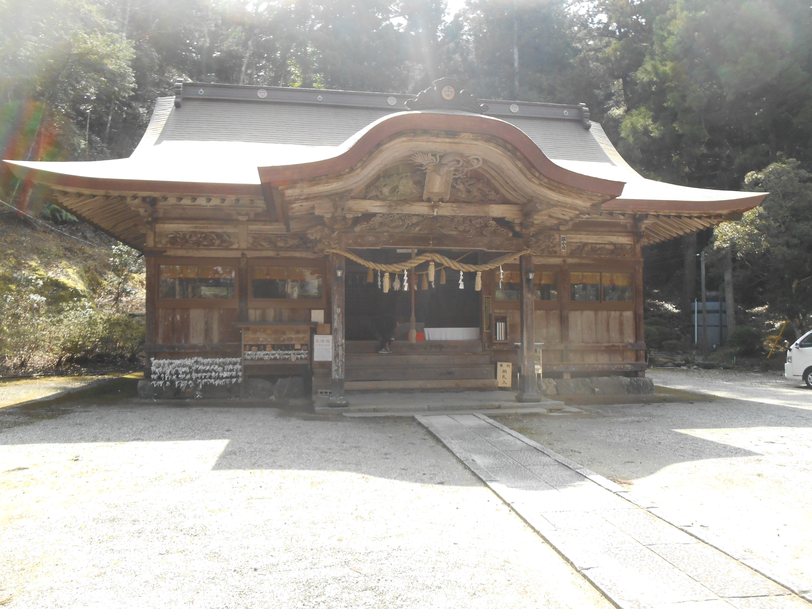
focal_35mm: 26
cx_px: 406
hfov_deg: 67.3
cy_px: 304
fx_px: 610
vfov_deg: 53.1
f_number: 3.4
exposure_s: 1/250
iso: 180
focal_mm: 4.7
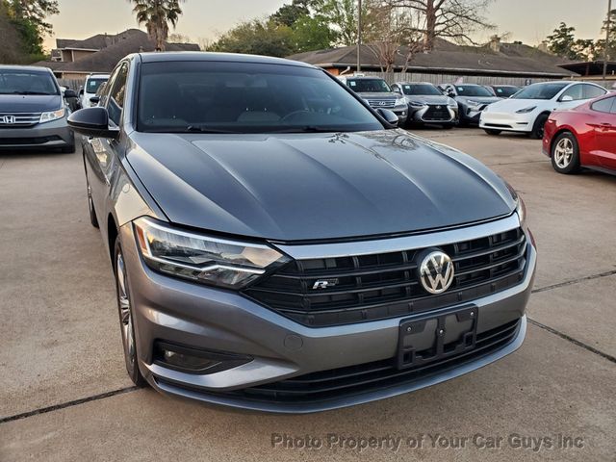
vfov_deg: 53.1
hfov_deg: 67.3
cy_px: 231
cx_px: 308
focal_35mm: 26
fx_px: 463
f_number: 2.4
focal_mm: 4.3
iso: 160
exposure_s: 1/120
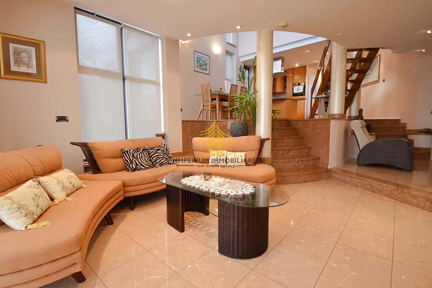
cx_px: 216
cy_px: 144
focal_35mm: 15
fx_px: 180
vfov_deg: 77.3
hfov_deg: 100.4
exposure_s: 1/30
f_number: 4.5
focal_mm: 10
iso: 360
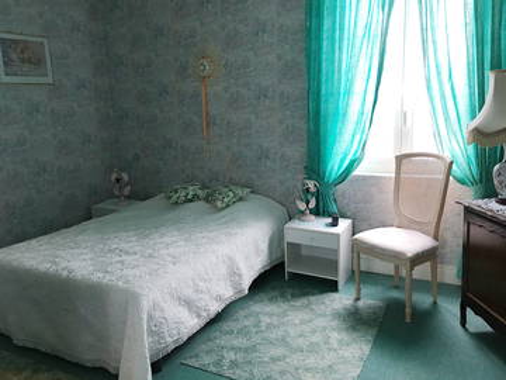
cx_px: 253
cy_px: 190
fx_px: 424
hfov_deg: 61.7
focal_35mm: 29
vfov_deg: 48.2
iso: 64
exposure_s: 1/17
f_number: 2.2
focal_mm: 4.15
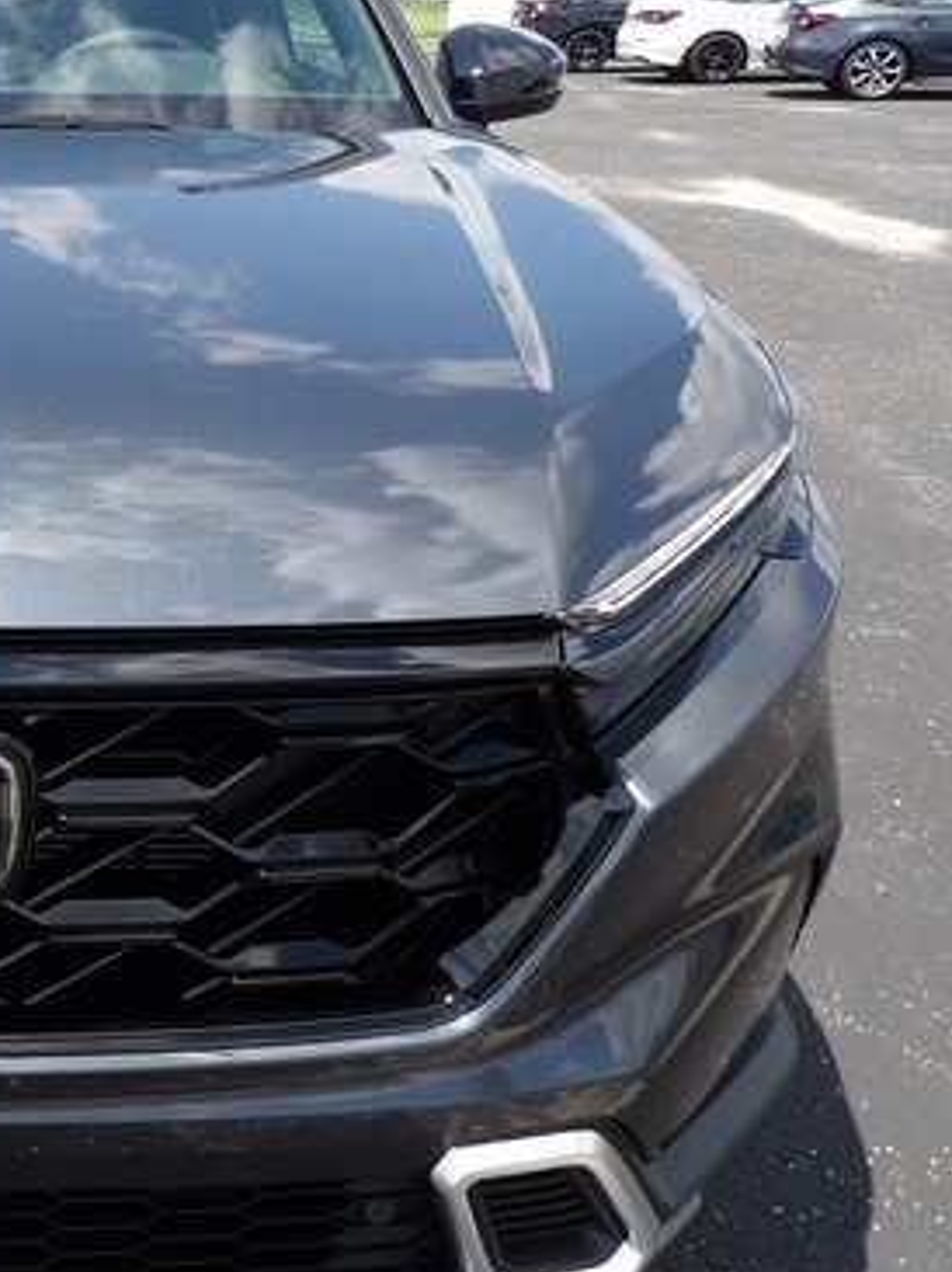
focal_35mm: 42
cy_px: 591
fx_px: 1542
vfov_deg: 44.8
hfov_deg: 30.6
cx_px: -101
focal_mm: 4.3
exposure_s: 1/498
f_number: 3.2
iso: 100
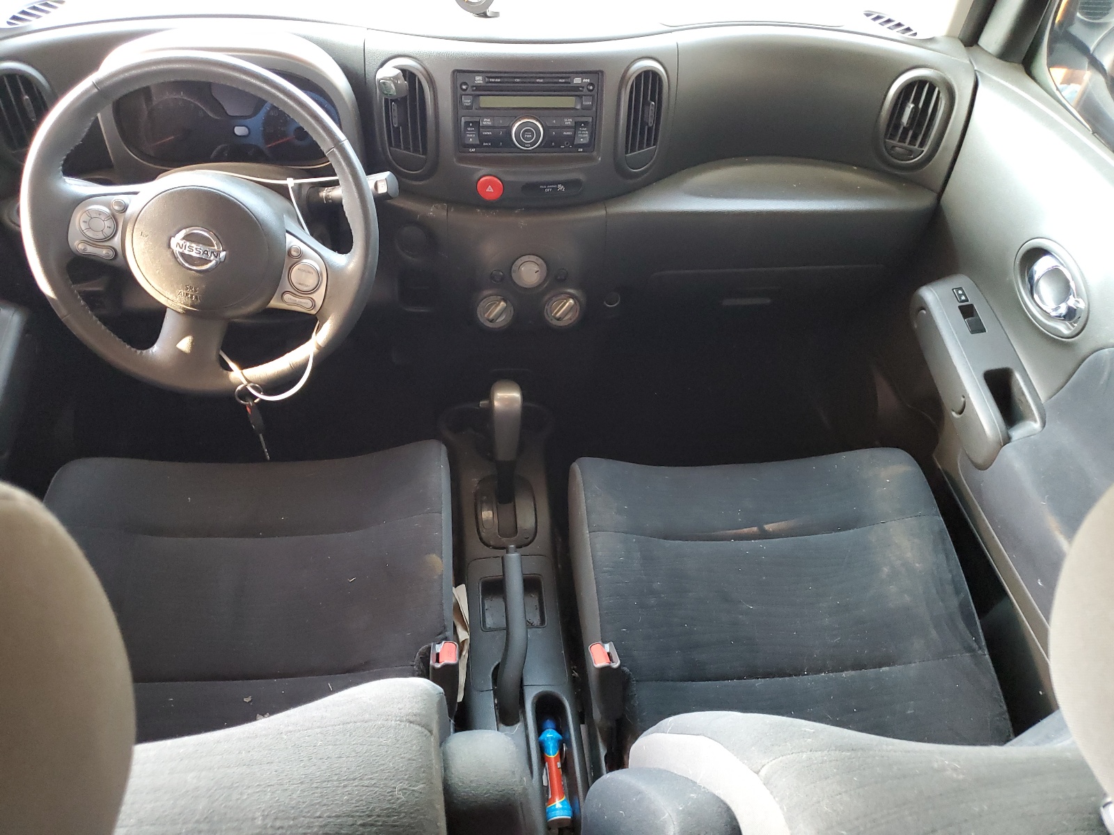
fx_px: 837
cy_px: 418
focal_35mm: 26
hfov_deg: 67.3
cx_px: 557
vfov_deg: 53.1
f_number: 1.5
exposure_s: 1/60.2
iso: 337
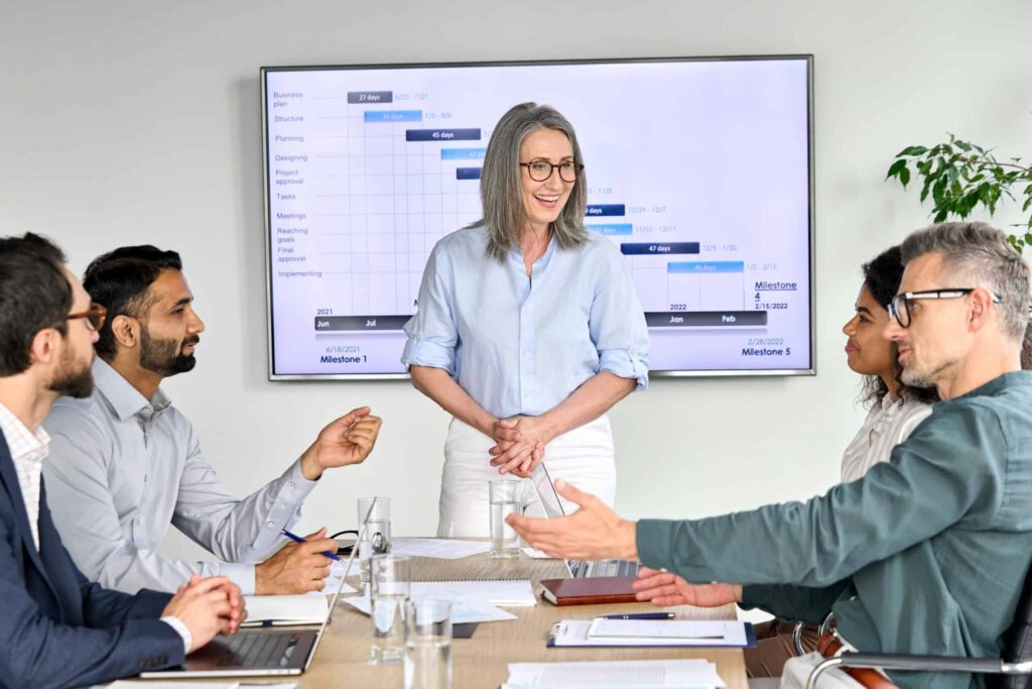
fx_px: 2007
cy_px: 344
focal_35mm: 70
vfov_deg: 19.5
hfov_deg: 28.8
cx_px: 516
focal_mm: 70
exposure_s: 1/320
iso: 2000
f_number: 5
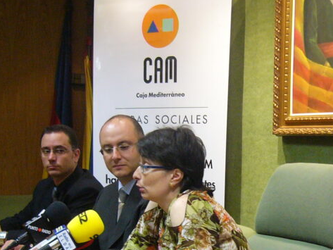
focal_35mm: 71
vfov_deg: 20.5
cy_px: 196
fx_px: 683
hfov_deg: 27.0
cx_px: 256
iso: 200
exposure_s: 1/20
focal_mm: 5.8
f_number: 2.8
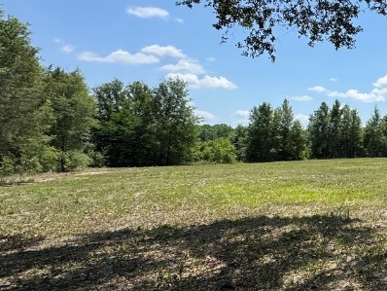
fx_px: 403
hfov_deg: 39.1
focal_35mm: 36
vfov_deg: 39.7
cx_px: 452
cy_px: 132
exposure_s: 1/1832
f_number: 2.2
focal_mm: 2.22
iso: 50
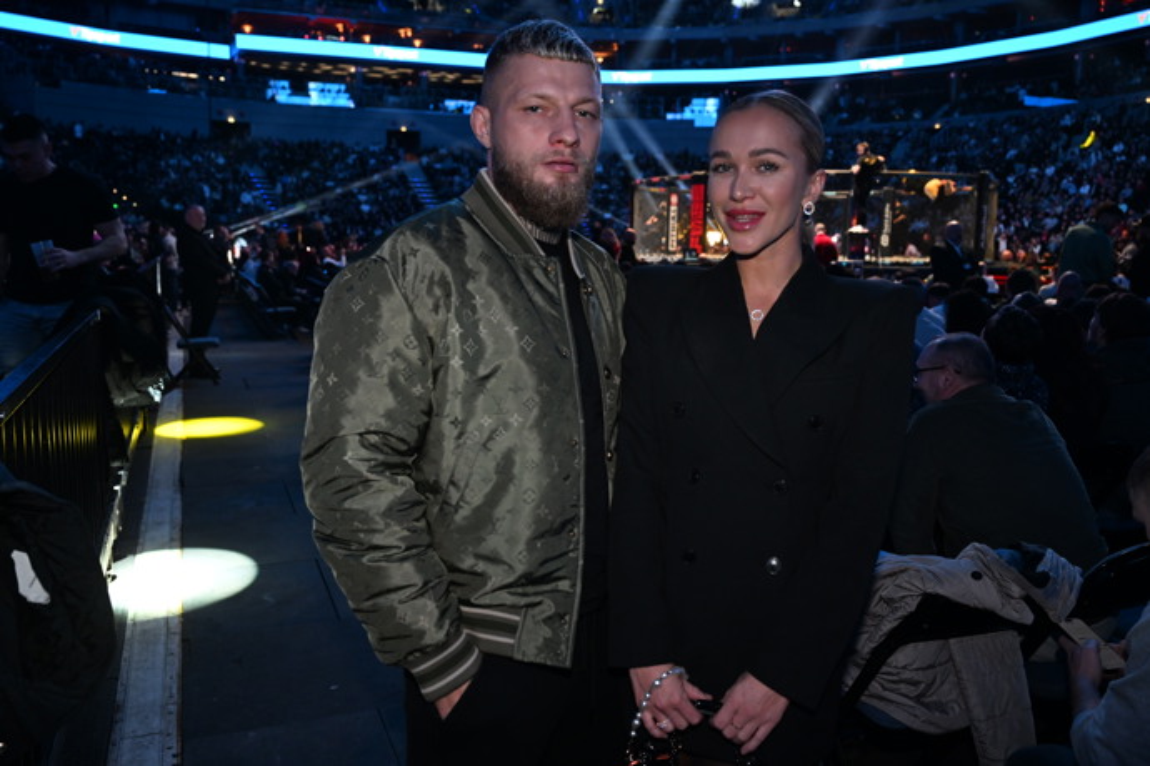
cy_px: 383
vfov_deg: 43.6
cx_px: 575
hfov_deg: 61.9
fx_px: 958
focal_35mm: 30
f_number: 4.5
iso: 2000
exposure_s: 1/125
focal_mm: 30
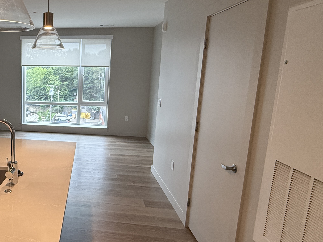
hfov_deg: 56.8
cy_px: 109
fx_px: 261
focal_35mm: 28
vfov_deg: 49.7
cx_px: 47
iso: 250
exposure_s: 1/120
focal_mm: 2.22
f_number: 2.2
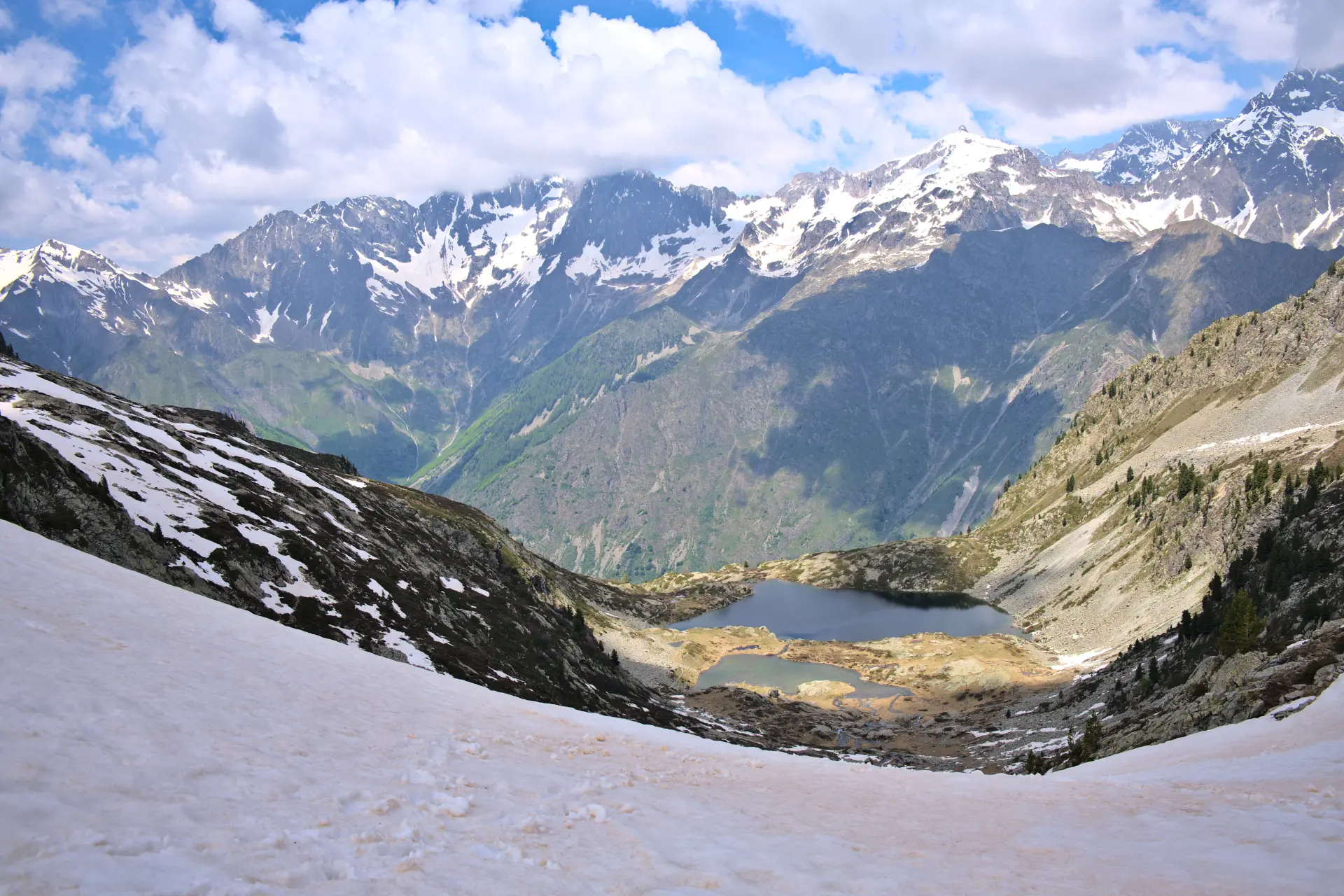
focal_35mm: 31
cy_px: 448
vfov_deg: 42.3
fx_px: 1157
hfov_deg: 60.3
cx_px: 672
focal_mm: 20.5
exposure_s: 1/1000
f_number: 4
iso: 160
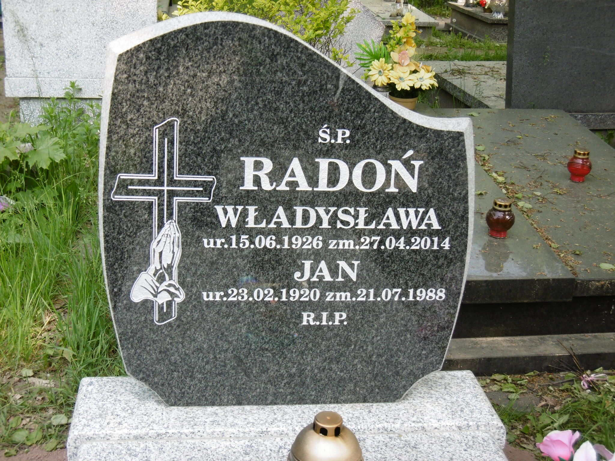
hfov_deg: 32.7
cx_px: 308
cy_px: 230
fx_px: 1048
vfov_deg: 24.8
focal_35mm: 59
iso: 100
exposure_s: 1/100
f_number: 4.2
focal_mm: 10.5
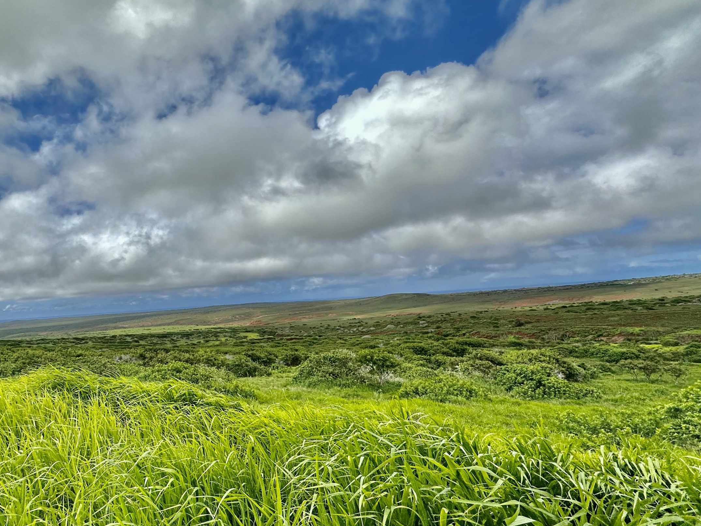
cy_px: 284
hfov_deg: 79.6
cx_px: 245
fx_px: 405
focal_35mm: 20
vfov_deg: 65.9
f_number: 2.2
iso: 50
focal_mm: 2.22
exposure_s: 1/4000
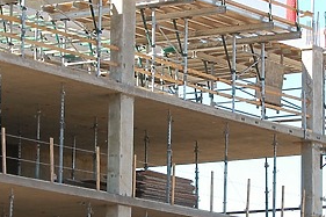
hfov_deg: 9.3
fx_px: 2000
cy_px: 107
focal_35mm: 221
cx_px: 167
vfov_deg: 6.2
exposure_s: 1/250
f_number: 10
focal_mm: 46
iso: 400
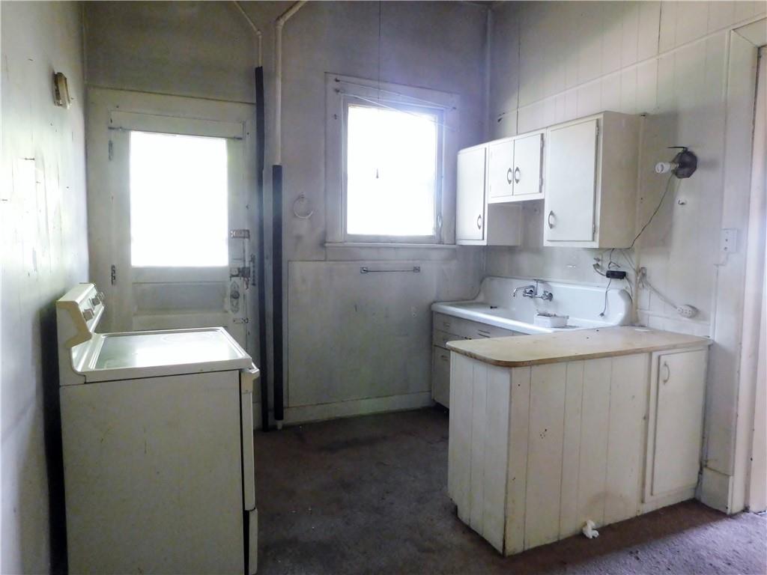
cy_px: 288
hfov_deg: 71.6
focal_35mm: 24
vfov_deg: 56.8
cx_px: 384
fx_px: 532
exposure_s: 1/8
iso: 560
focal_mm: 4.1
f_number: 3
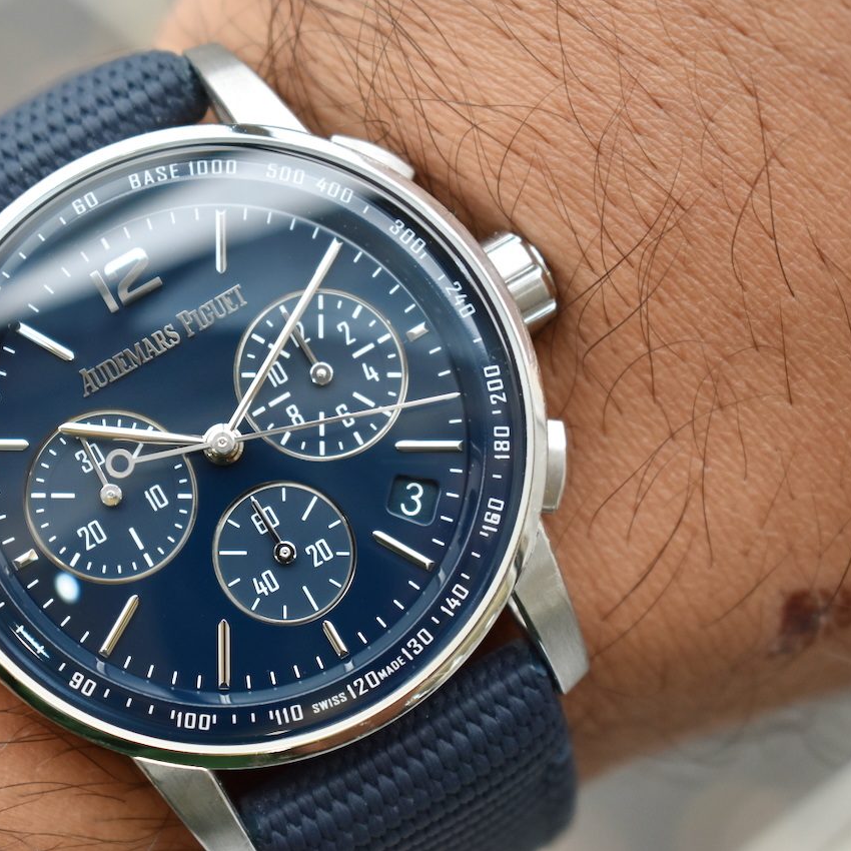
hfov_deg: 16.4
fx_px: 2938
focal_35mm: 106
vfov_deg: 16.5
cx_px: 215
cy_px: 424
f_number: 5.6
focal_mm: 55
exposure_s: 1/125
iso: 720
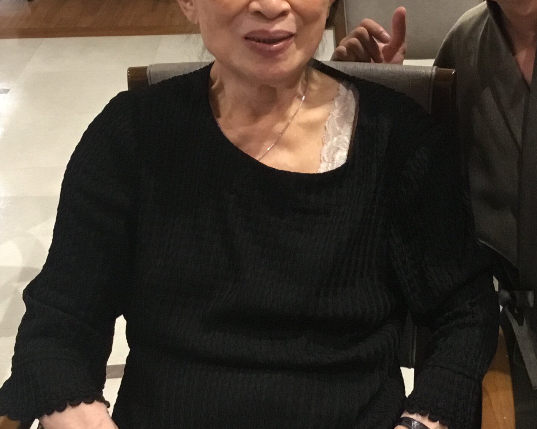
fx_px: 1113
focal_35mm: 70
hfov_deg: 26.6
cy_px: 83
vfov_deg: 21.6
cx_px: 436
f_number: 2.4
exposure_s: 1/30
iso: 125
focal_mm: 3.3
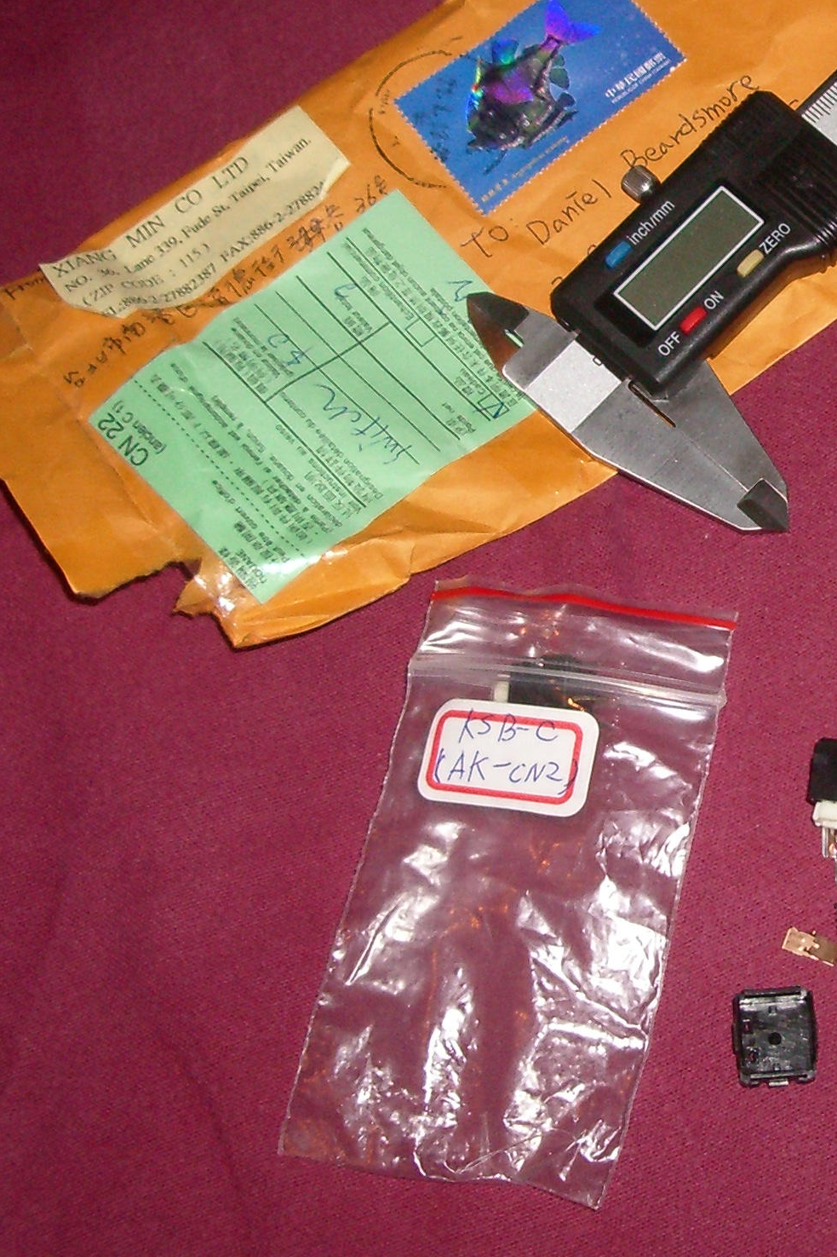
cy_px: 555
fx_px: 2581
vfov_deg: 27.3
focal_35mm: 74
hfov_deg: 17.6
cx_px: 983
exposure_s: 1/60
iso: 200
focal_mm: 6.8
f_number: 2.8
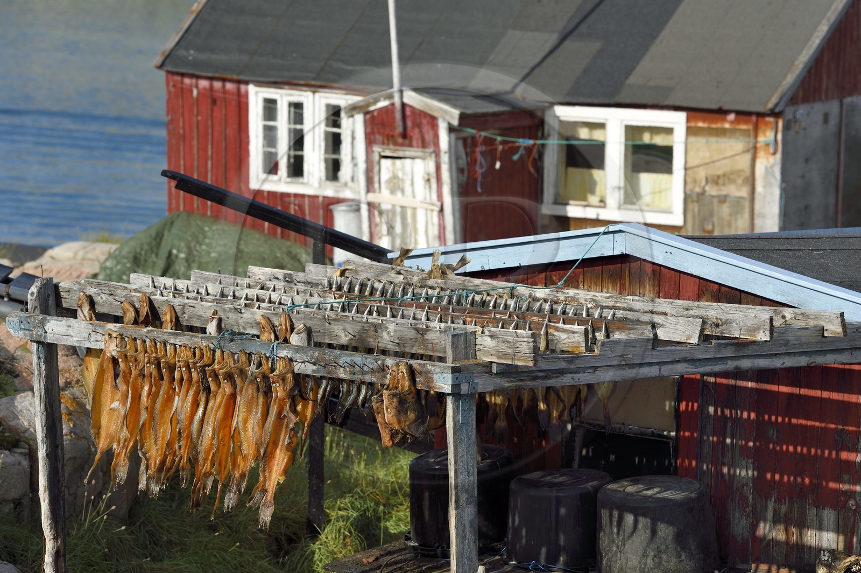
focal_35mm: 200
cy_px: 286
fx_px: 4779
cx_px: 430
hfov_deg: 10.3
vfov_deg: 6.9
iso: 200
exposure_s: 1/320
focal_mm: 200
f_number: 9
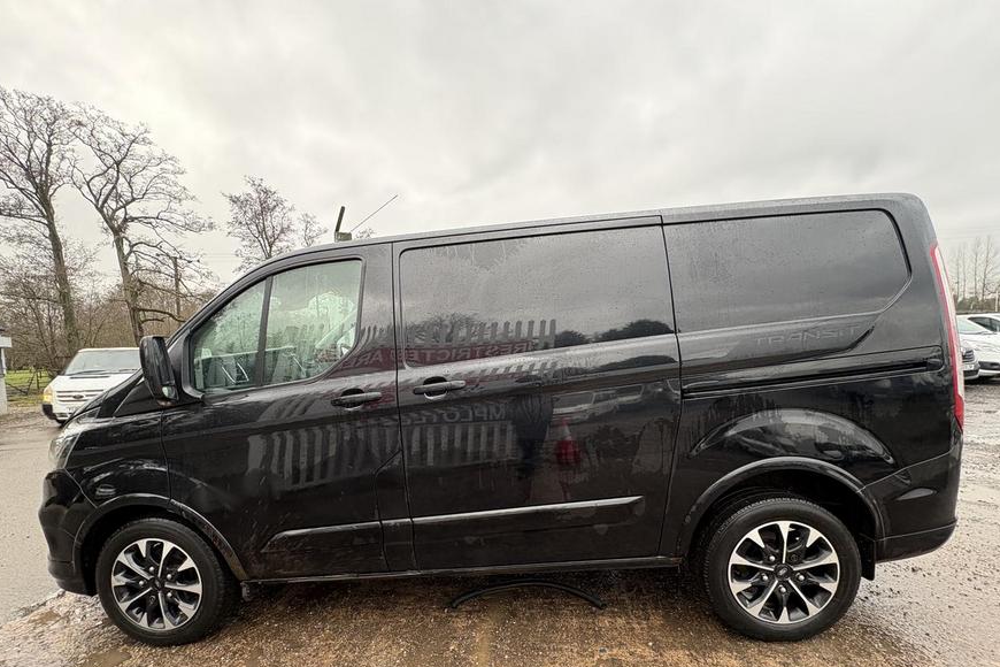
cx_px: 489
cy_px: 385
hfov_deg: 100.4
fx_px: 417
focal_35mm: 15
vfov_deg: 76.8
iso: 160
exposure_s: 1/99
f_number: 2.2
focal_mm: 2.22
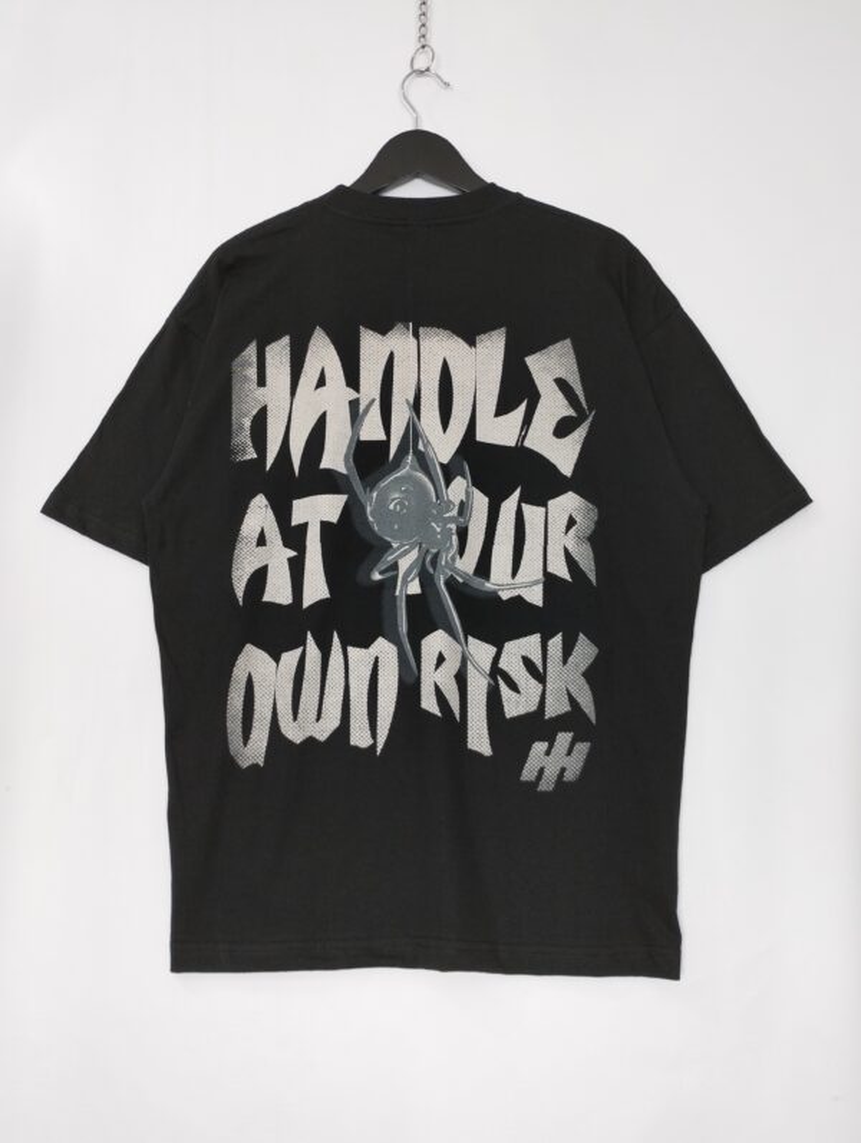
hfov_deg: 49.9
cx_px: 430
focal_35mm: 28
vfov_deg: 63.4
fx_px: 926
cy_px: 572
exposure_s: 1/15
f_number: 1.8
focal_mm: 4.27
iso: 100
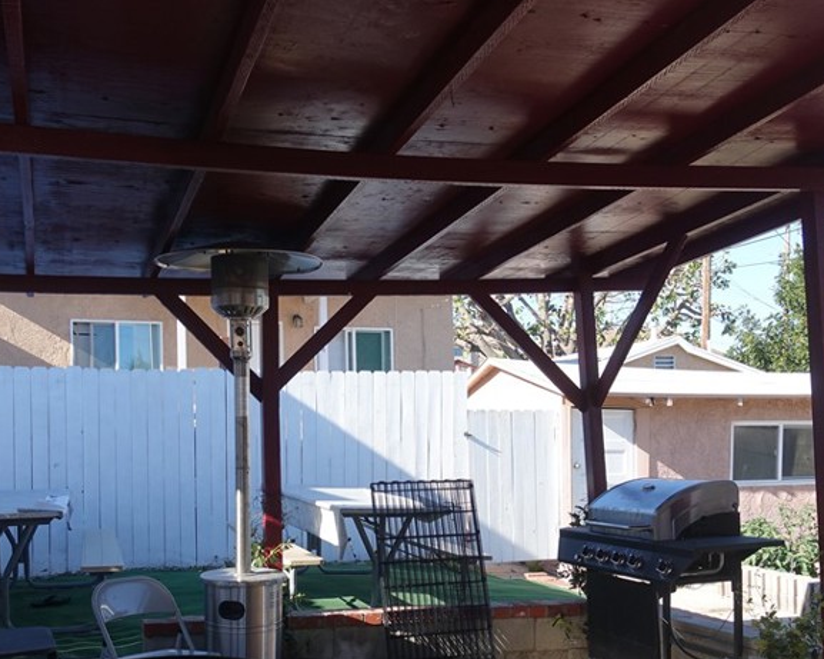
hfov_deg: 45.8
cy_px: 465
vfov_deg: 36.7
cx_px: 388
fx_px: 975
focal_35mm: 40
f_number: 4
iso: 125
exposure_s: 1/320
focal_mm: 8.8
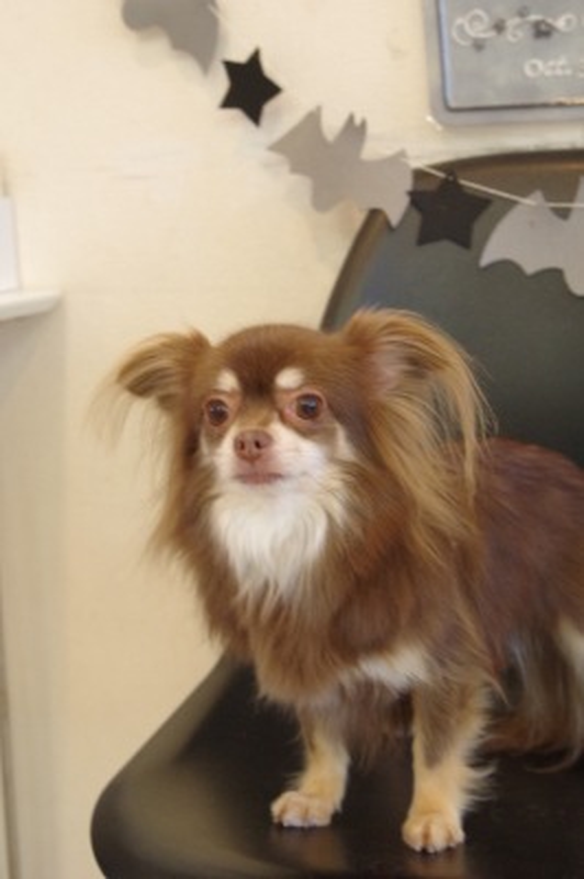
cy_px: 440
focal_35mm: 75
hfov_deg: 18.2
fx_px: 1828
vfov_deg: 27.0
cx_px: 292
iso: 3200
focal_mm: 50
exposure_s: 1/60
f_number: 7.1
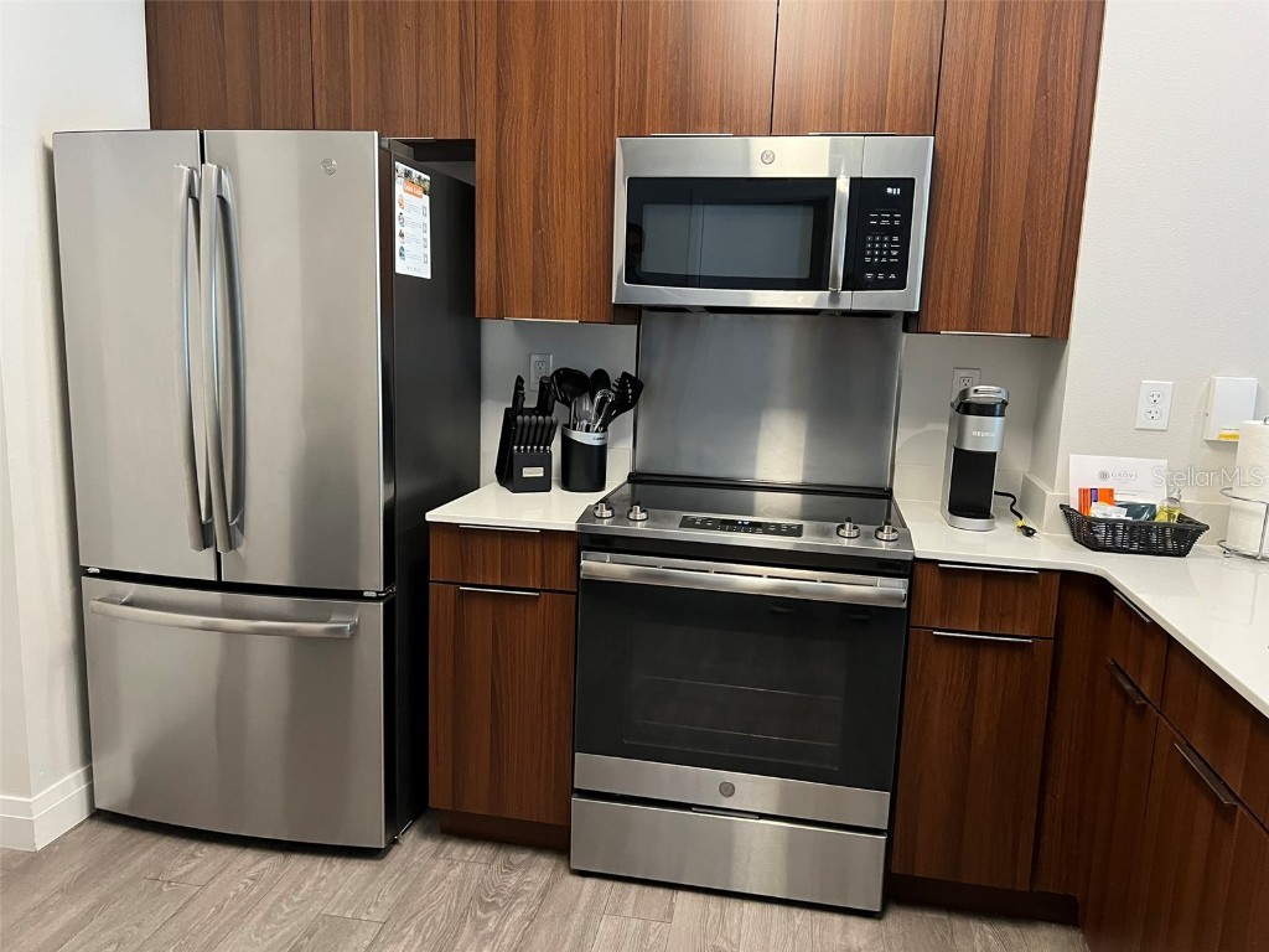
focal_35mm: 26
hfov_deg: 67.3
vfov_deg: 53.1
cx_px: 634
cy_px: 476
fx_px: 953
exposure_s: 1/60
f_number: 1.5
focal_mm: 5.7
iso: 500
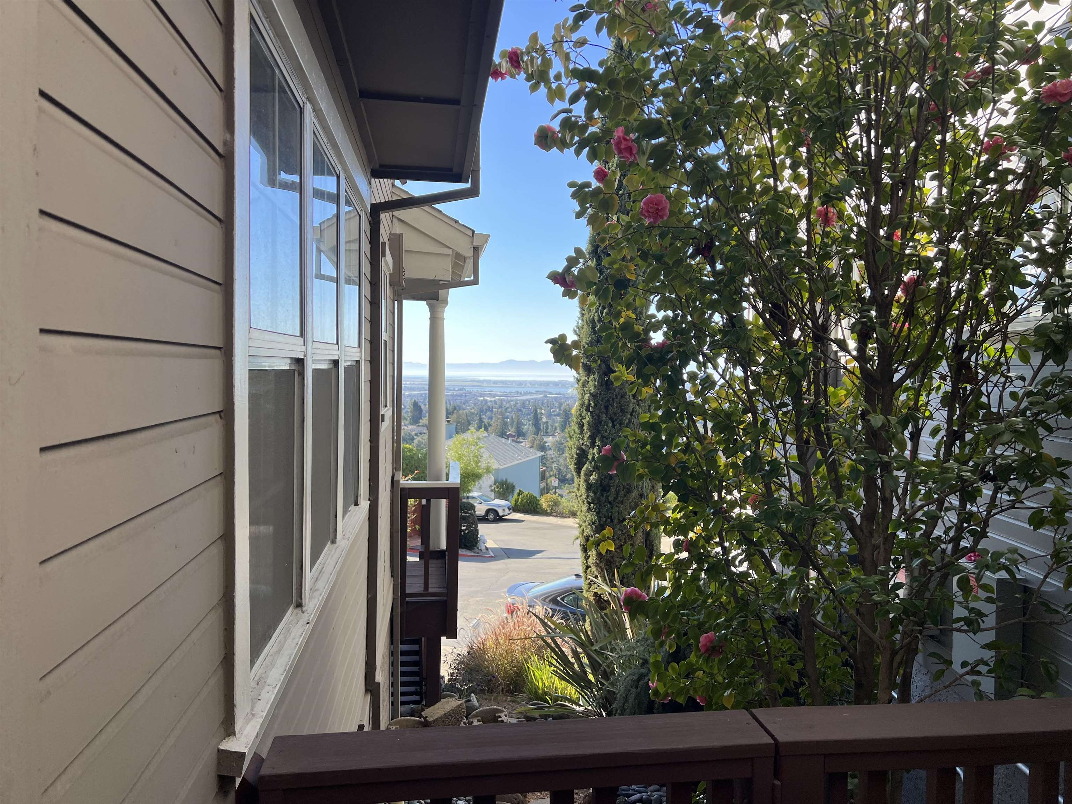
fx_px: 805
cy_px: 402
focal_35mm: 26
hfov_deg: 67.3
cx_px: 536
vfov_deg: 53.1
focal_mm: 5.7
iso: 50
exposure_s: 1/709
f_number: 1.5
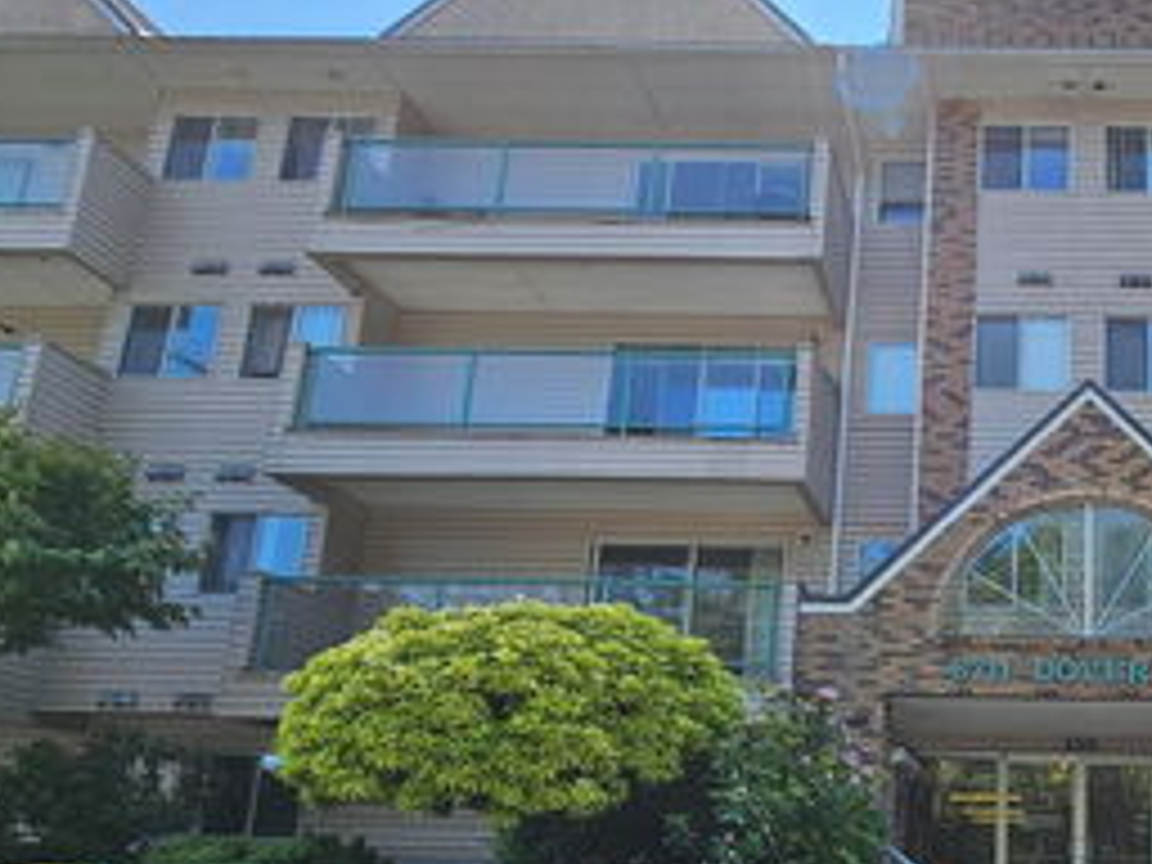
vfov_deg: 49.7
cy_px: 702
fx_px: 865
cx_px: 1048
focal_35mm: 26
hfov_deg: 57.3
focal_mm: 2.2
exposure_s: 1/1102
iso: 50
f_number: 2.2
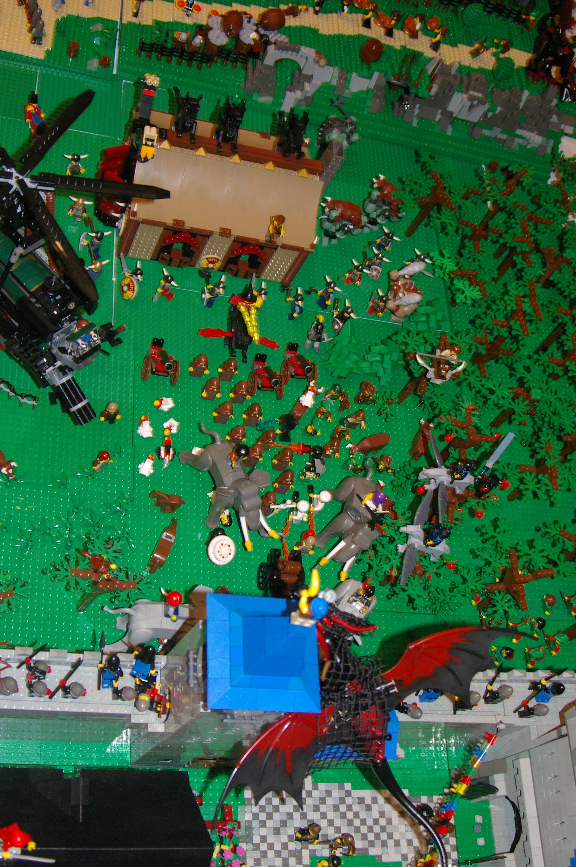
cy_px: 434
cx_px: 288
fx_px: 1010
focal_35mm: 42
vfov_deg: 46.4
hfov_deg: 31.8
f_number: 5.6
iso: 800
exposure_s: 1/45
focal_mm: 28
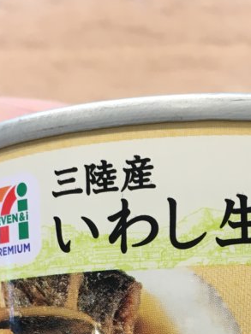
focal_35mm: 76
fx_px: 735
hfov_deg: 19.2
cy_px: 357
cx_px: 188
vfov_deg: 24.2
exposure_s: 1/30
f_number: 2.2
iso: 50
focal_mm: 4.15
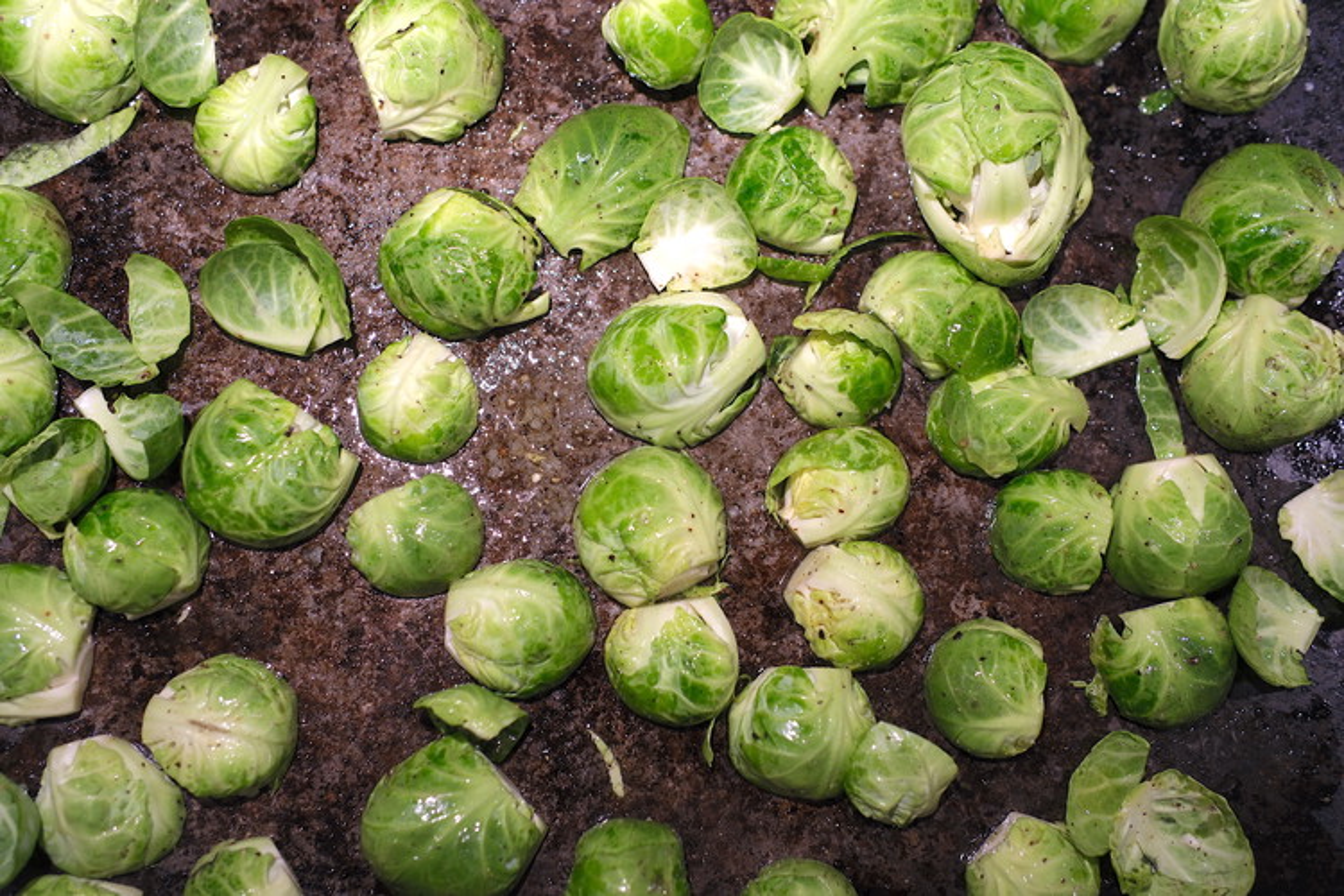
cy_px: 448
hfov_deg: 43.6
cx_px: 672
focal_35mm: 45
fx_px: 1680
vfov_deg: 29.9
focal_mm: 30
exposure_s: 1/42
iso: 200
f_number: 2.8
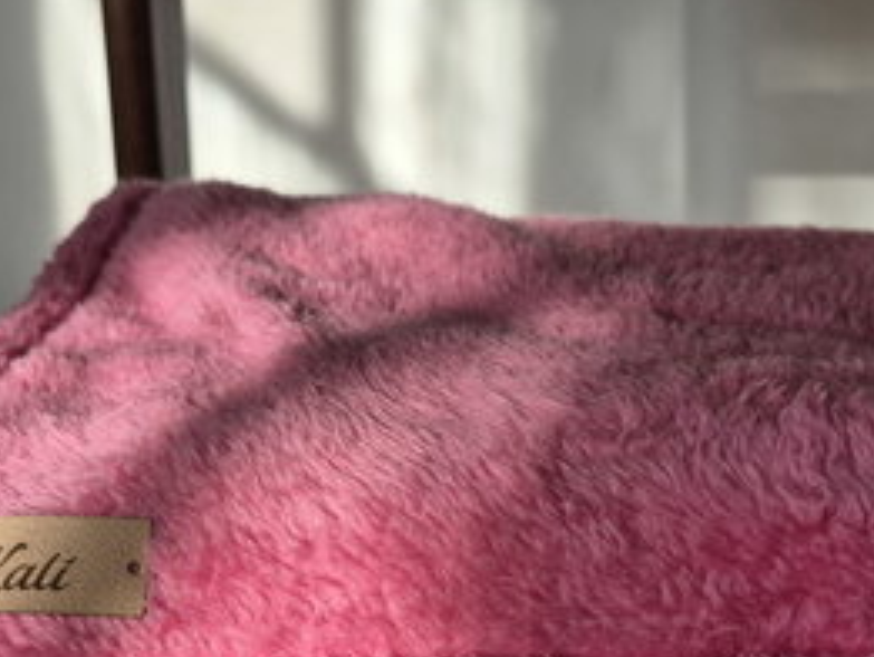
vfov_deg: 30.0
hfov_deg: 40.3
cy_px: 551
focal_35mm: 47
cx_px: 378
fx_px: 1187
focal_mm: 5.4
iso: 25
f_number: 1.8
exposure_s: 1/576
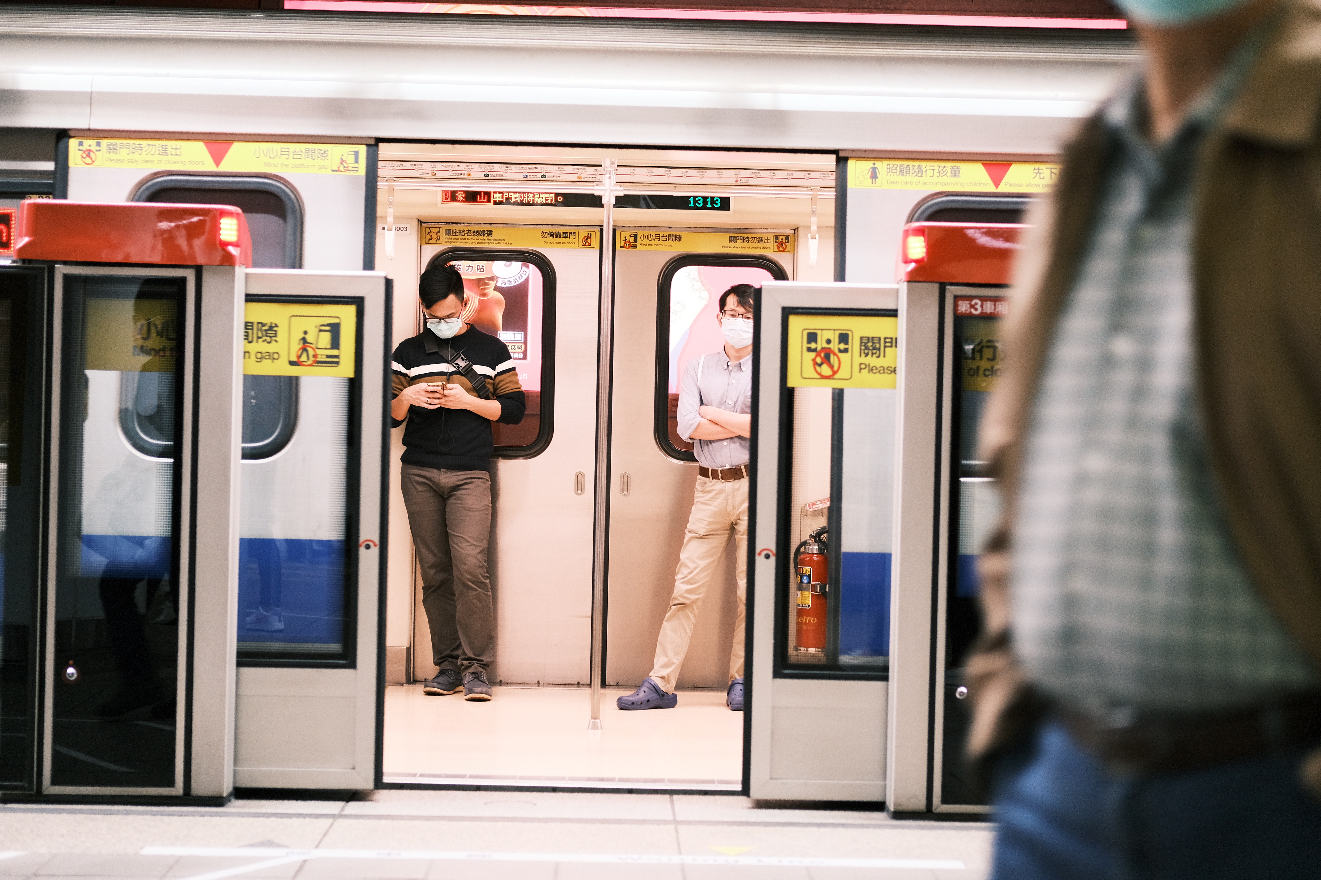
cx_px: 660
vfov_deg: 18.2
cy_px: 440
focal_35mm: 75
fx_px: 2752
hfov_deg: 27.0
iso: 1600
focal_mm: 50
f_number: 2
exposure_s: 1/80
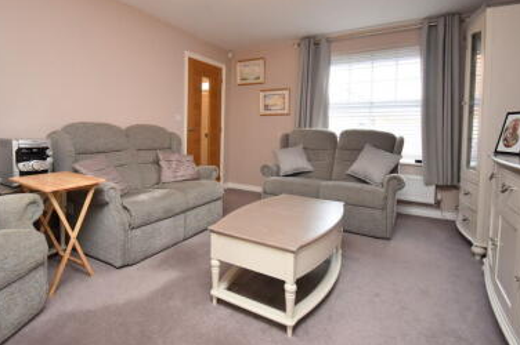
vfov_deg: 64.1
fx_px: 274
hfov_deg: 86.4
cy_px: 147
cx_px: 224
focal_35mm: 19
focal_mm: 10
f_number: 4.5
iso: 800
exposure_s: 1/160
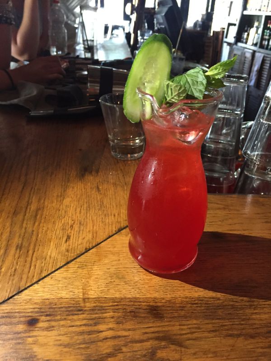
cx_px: 136
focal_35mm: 29
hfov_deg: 48.2
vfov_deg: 61.7
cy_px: 180
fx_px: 303
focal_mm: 4.15
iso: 250
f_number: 2.2
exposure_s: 1/25
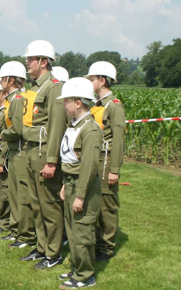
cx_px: -8
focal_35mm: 65
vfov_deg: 31.5
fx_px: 513
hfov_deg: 19.3
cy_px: 147
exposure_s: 1/400
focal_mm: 28
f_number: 6.3
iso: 100
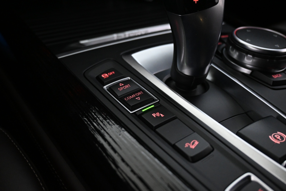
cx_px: 143
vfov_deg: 36.9
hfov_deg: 53.1
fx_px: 286
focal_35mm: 36
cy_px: 96
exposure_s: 1/40
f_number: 4.2
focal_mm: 24
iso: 3200
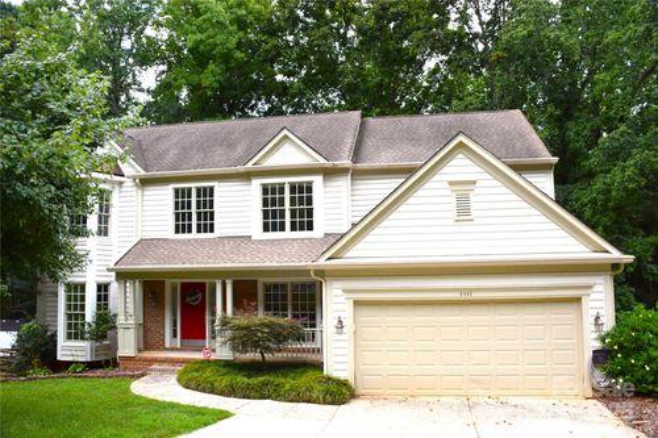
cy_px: 219
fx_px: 493
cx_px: 329
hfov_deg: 67.4
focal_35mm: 27
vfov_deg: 47.9
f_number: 8
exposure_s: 1/250
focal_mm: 18
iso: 360
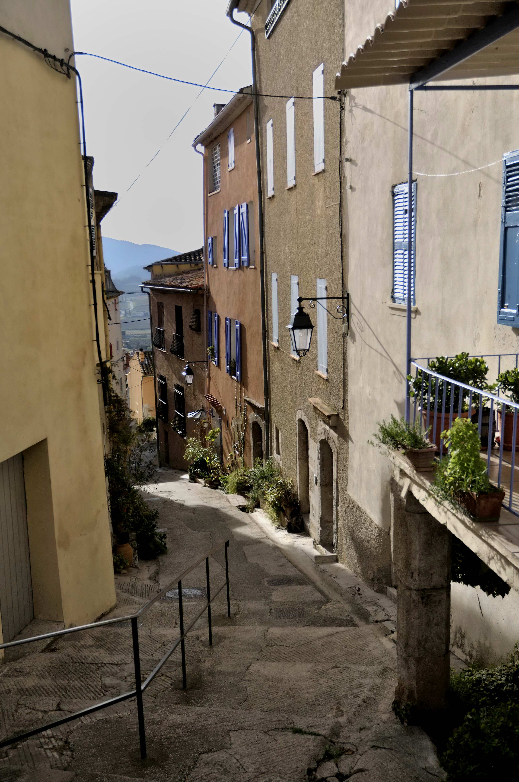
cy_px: 391
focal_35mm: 36
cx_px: 260
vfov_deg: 53.2
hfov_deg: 36.8
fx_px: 780
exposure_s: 1/2000
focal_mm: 24
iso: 200
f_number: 4
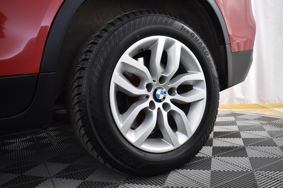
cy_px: 94
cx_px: 142
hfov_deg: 59.5
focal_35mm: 32
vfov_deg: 41.7
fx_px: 248
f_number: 3.8
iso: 900
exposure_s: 1/30
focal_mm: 21
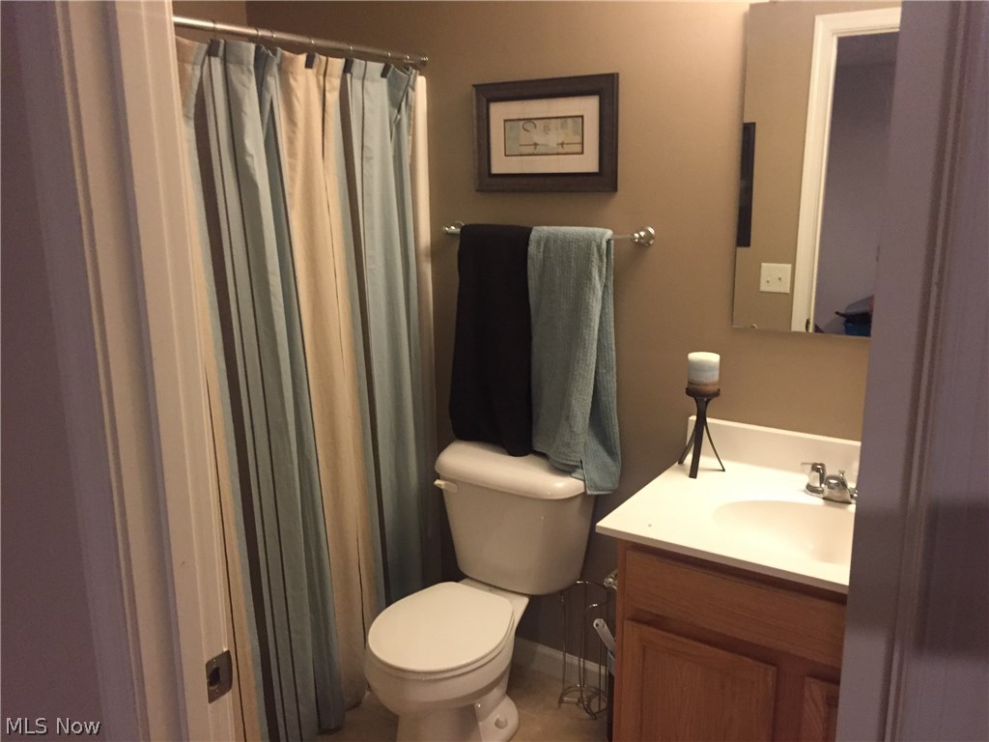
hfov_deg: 61.7
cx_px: 494
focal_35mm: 29
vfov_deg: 48.2
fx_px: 829
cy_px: 371
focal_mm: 4.15
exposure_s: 1/30
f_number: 2.2
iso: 250
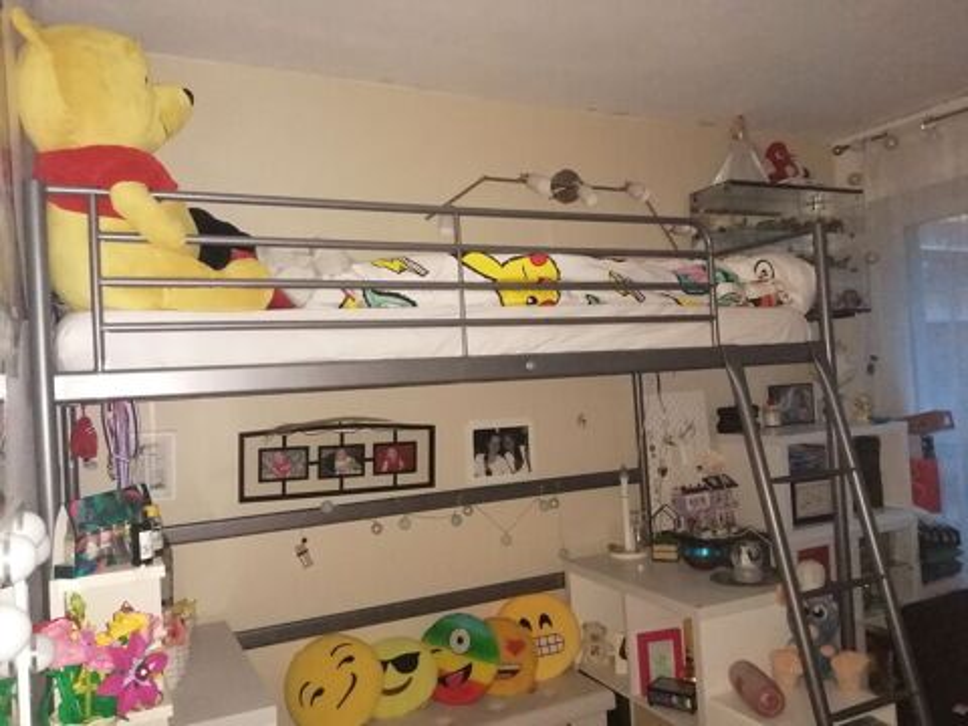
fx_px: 727
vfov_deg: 53.1
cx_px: 484
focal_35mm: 26
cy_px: 363
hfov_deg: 67.3
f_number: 1.8
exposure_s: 1/16.7
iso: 640
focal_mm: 3.46
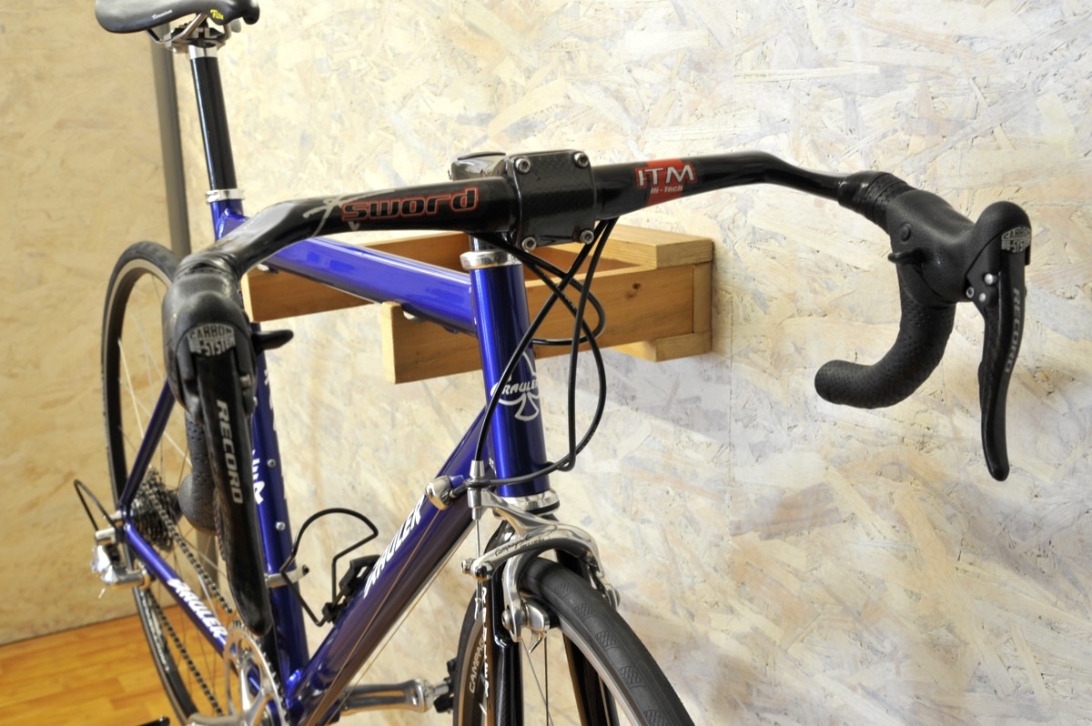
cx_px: 546
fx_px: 1364
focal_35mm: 45
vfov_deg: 29.8
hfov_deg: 43.6
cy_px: 363
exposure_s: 1/2
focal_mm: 45
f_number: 11
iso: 800
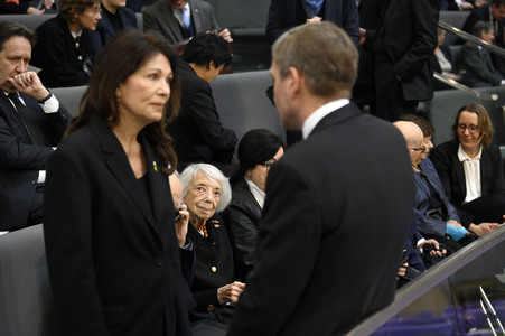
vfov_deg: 19.4
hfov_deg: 28.9
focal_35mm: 70
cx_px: 252
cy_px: 168
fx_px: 981
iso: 6400
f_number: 3.5
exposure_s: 1/250
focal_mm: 70
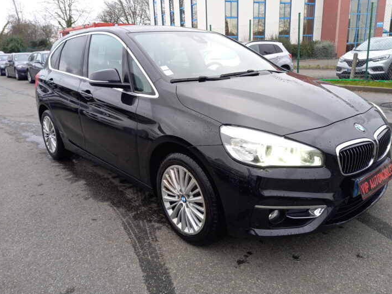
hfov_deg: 63.4
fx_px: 317
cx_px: 204
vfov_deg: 49.7
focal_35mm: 28
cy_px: 137
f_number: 2
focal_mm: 4.6
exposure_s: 1/50
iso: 80
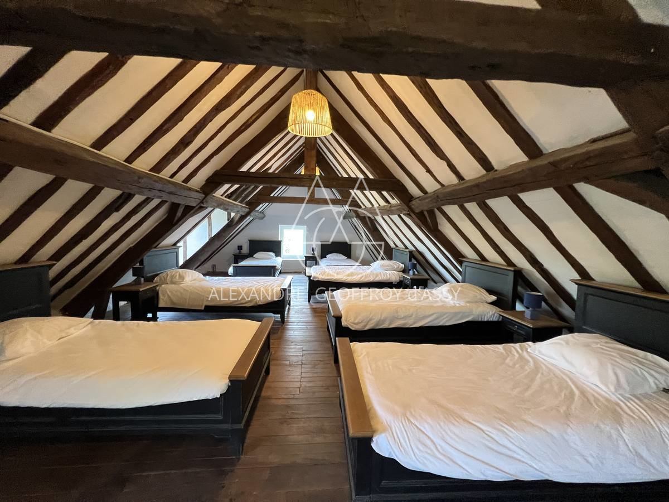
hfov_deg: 106.2
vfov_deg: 89.9
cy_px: 251
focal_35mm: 13
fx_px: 251
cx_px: 334
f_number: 1.8
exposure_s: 1/50
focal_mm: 1.57
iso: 400
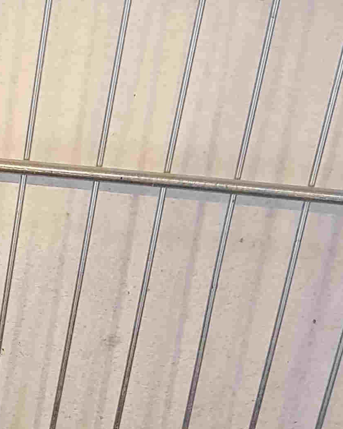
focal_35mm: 98
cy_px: 614
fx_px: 1244
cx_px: -198
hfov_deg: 14.5
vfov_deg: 17.8
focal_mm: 4.2
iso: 160
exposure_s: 1/45
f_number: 1.7
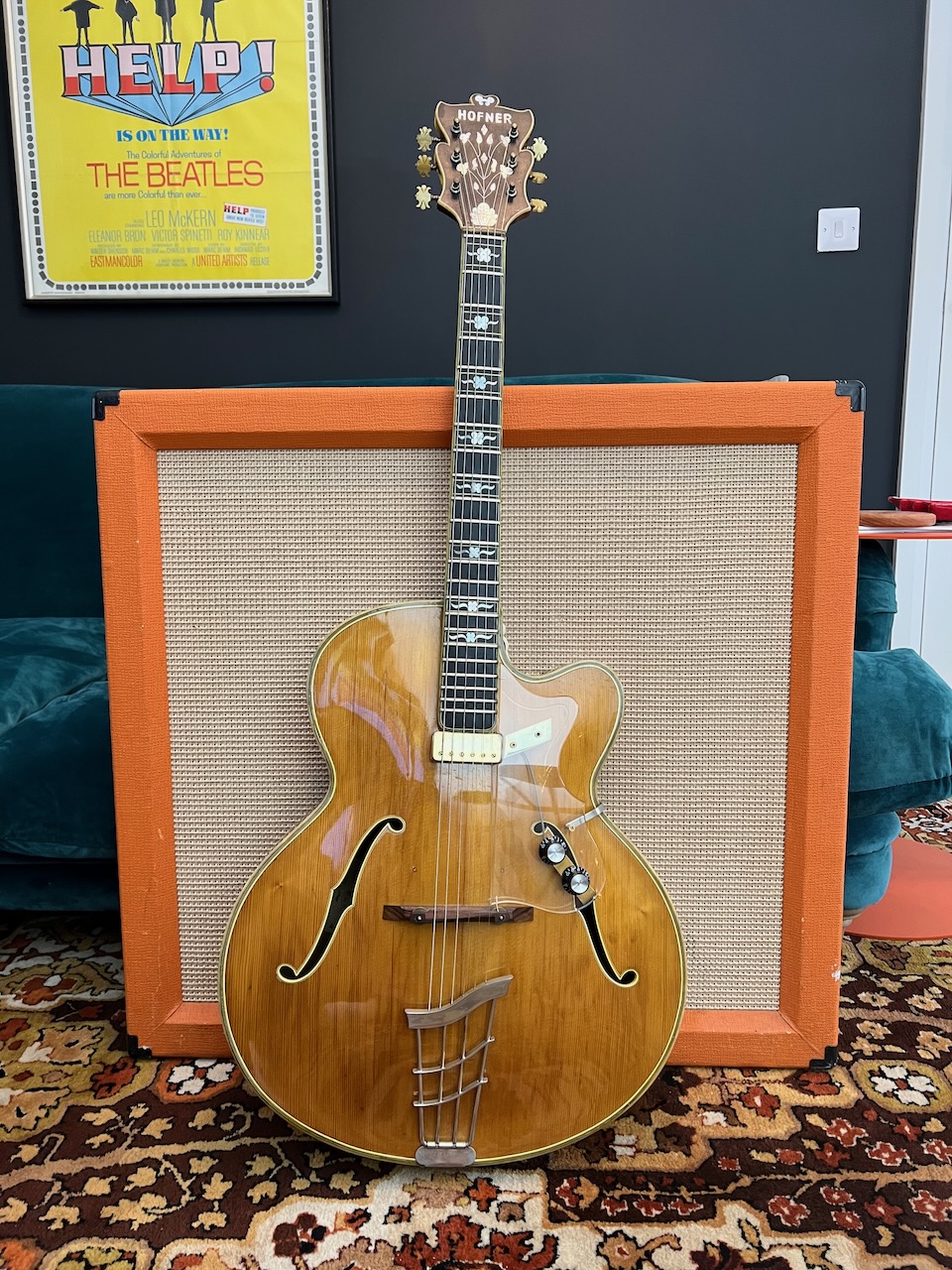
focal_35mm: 26
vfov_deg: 67.3
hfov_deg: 53.1
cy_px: 635
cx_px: 476
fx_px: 953
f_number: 1.5
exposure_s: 1/50
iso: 160
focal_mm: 5.7
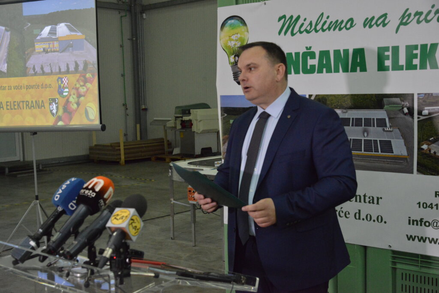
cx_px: 220
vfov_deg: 28.1
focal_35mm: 48
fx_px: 585
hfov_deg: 41.1
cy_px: 146
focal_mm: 48
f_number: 5
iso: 6400
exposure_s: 1/100
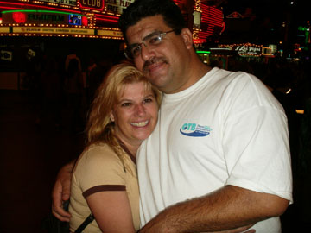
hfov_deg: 50.1
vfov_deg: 38.7
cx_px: 156
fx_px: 332
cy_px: 116
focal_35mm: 37
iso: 50
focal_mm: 7.7
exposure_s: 1/40
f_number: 7.1
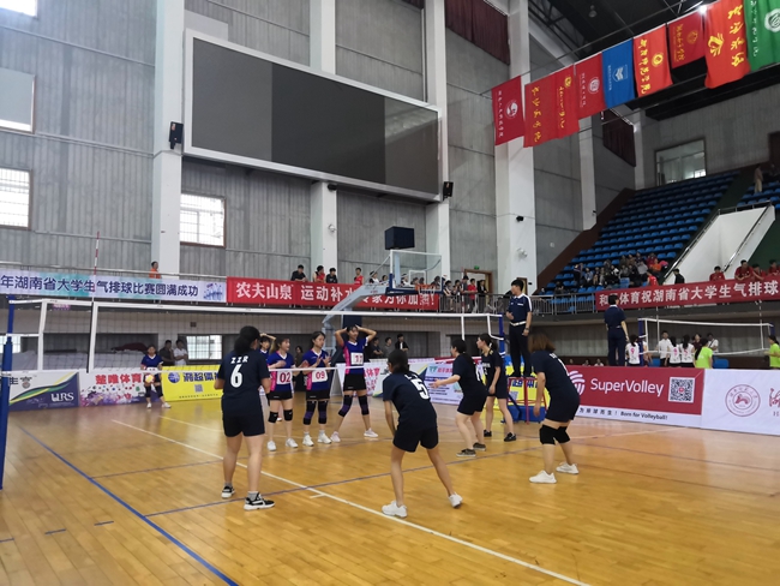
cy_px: 293
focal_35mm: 27
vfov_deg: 51.4
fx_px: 609
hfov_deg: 65.3
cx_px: 390
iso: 1000
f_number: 1.8
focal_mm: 3.95
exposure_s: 1/100
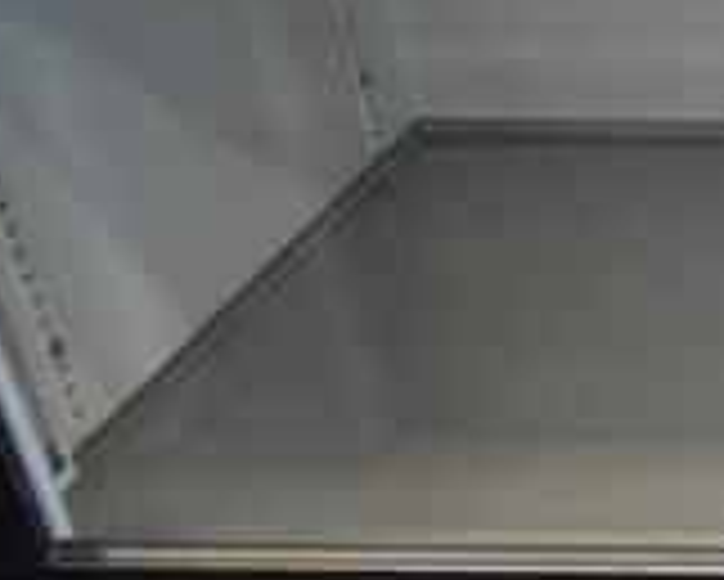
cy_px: 868
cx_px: 1300
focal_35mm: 96
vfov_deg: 14.9
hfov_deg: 16.6
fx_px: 2058
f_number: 3.5
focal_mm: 18
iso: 1250
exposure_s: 1/30
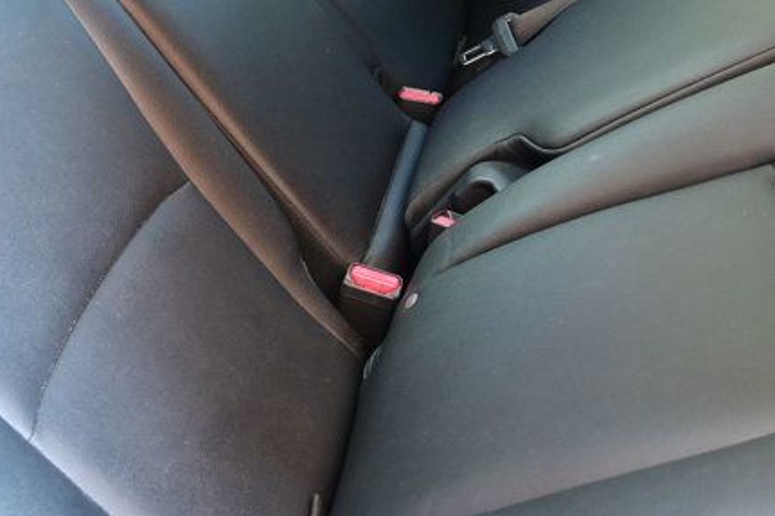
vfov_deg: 23.7
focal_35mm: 57
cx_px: 439
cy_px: 182
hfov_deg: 35.0
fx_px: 1227
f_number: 3.5
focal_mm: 16
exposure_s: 1/25
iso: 800
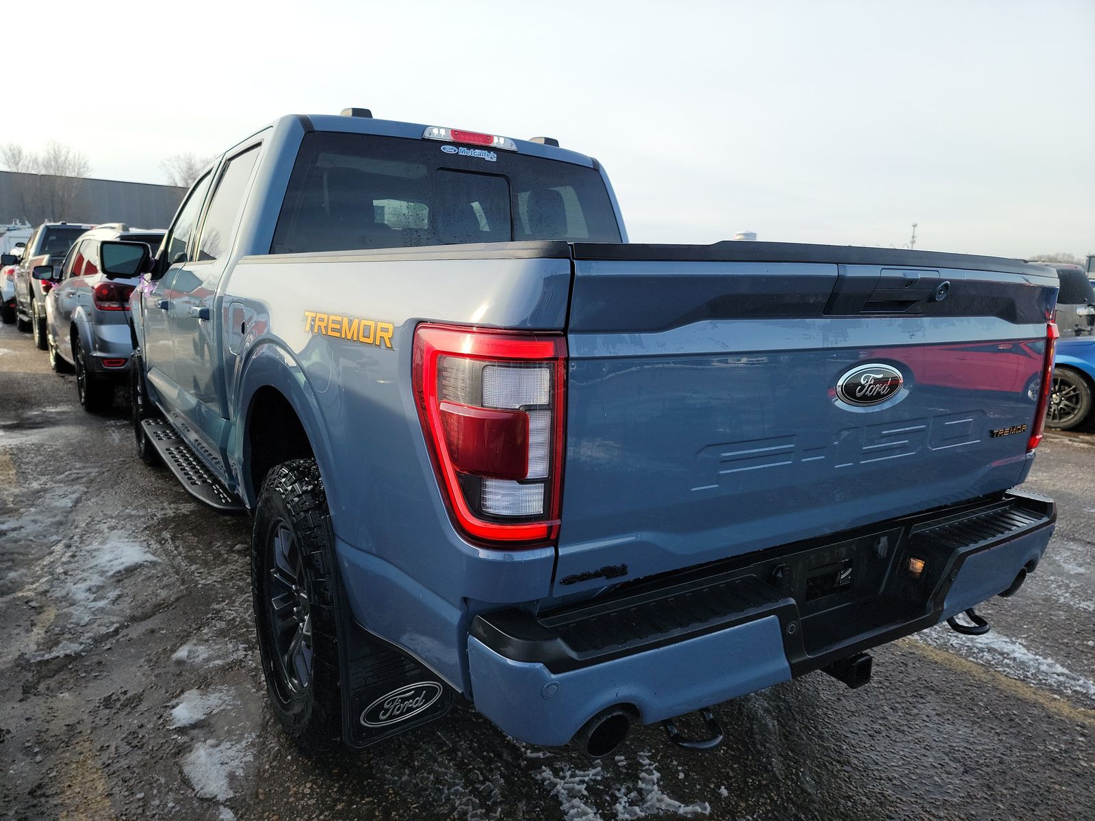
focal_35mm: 24
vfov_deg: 56.8
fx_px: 759
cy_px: 410
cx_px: 548
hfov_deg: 71.6
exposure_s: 1/352
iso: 50
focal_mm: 6.7
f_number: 1.8
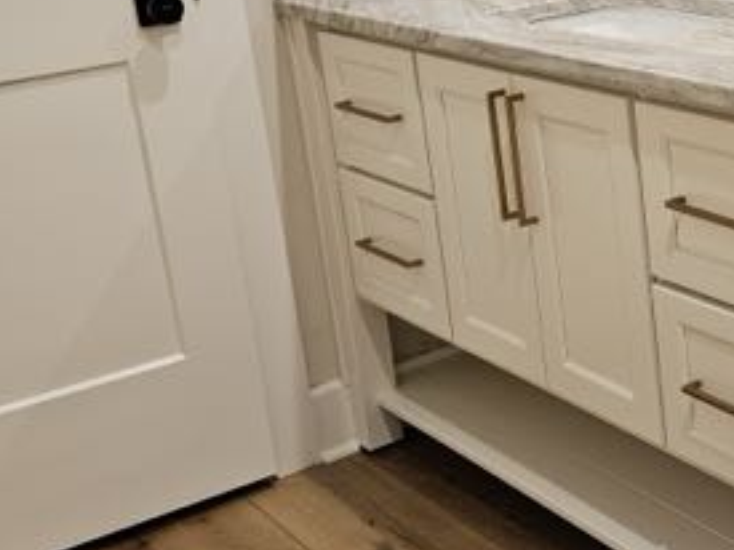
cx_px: 803
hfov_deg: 26.7
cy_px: 160
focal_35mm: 67
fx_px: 1420
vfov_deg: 21.8
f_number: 1.8
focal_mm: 5.4
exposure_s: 1/120
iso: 160
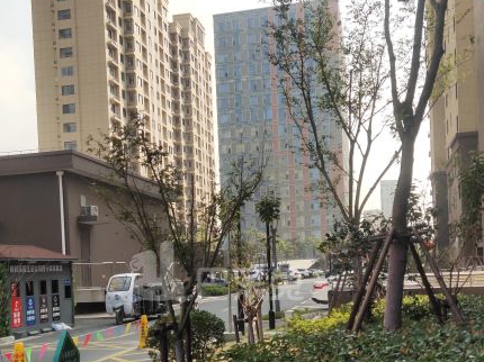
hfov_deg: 29.0
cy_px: 272
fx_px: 936
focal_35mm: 67
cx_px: 214
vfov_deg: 21.7
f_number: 1.79
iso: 50
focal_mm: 4.74
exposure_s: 1/1083
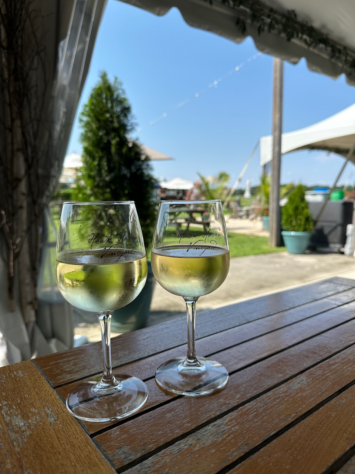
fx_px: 328
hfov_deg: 56.8
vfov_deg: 71.6
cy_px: 237
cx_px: 178
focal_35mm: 24
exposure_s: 1/3597
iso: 80
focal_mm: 6.86
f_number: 1.78
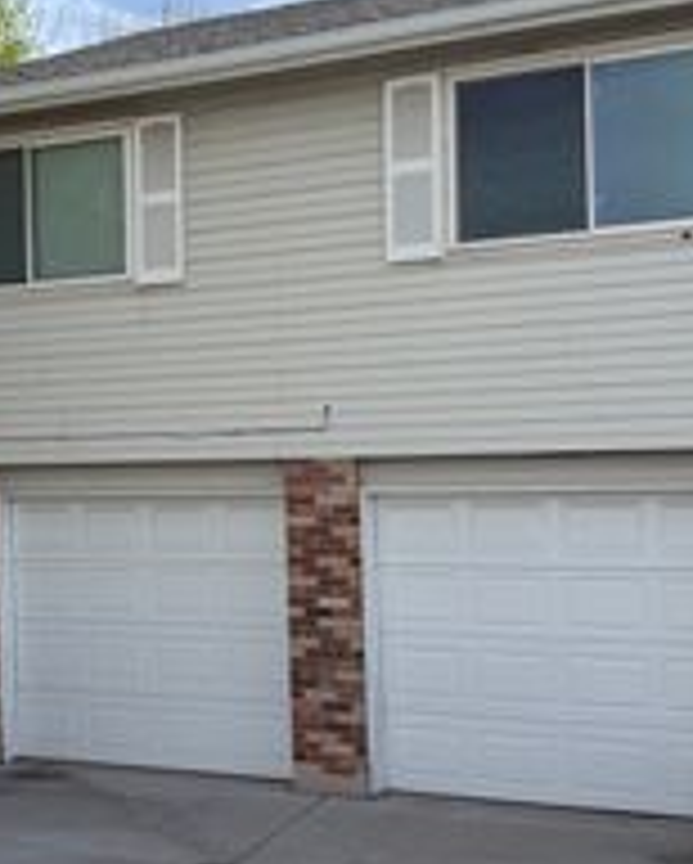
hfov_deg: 24.3
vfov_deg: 30.9
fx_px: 1561
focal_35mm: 61
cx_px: 63
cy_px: 457
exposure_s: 1/4673
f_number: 1.78
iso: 80
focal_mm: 6.76
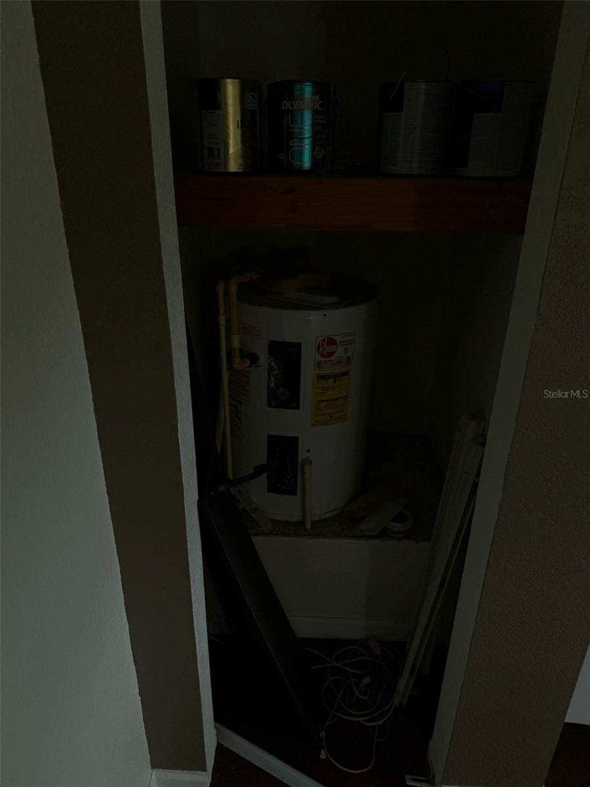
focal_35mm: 24
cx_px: 295
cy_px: 394
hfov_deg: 56.8
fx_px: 545
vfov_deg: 71.6
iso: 100
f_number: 1.78
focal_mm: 6.76
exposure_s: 1/360
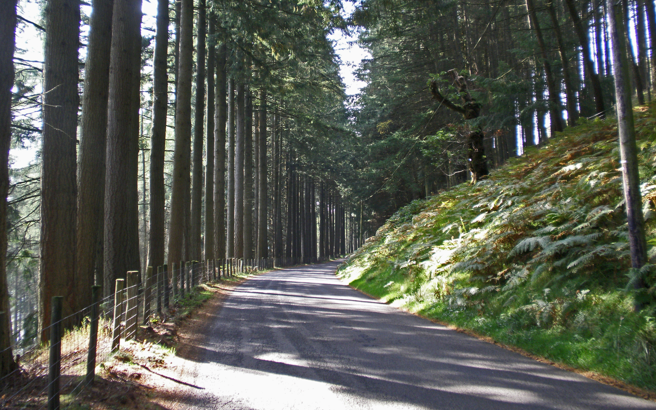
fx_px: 715
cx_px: 324
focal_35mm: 40
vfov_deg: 31.9
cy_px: 166
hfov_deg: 49.3
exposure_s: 1/50
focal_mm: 6.6
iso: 80
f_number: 3.5
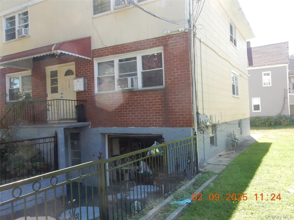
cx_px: 147
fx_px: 255
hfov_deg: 60.0
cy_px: 110
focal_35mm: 30
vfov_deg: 46.8
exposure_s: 1/100
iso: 125
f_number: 4.8
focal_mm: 5.4
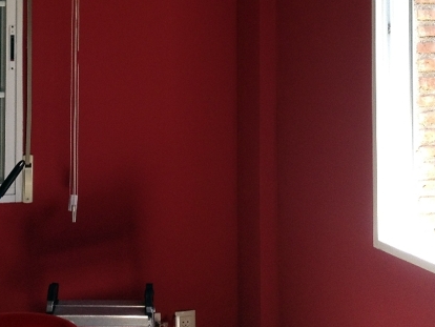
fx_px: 956
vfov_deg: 18.9
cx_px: 144
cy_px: 10
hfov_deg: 25.5
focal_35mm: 76
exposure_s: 1/120
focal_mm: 4.28
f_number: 2.4
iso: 100
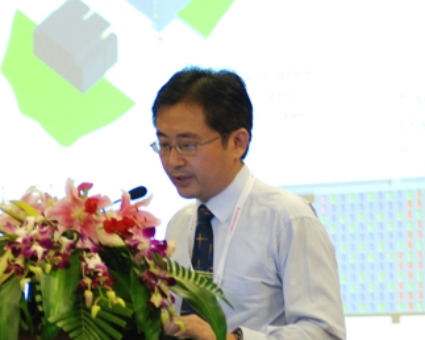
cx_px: 70
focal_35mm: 355
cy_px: 264
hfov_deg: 5.4
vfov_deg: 4.4
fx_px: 4463
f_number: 2.8
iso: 640
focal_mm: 100
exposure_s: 1/25
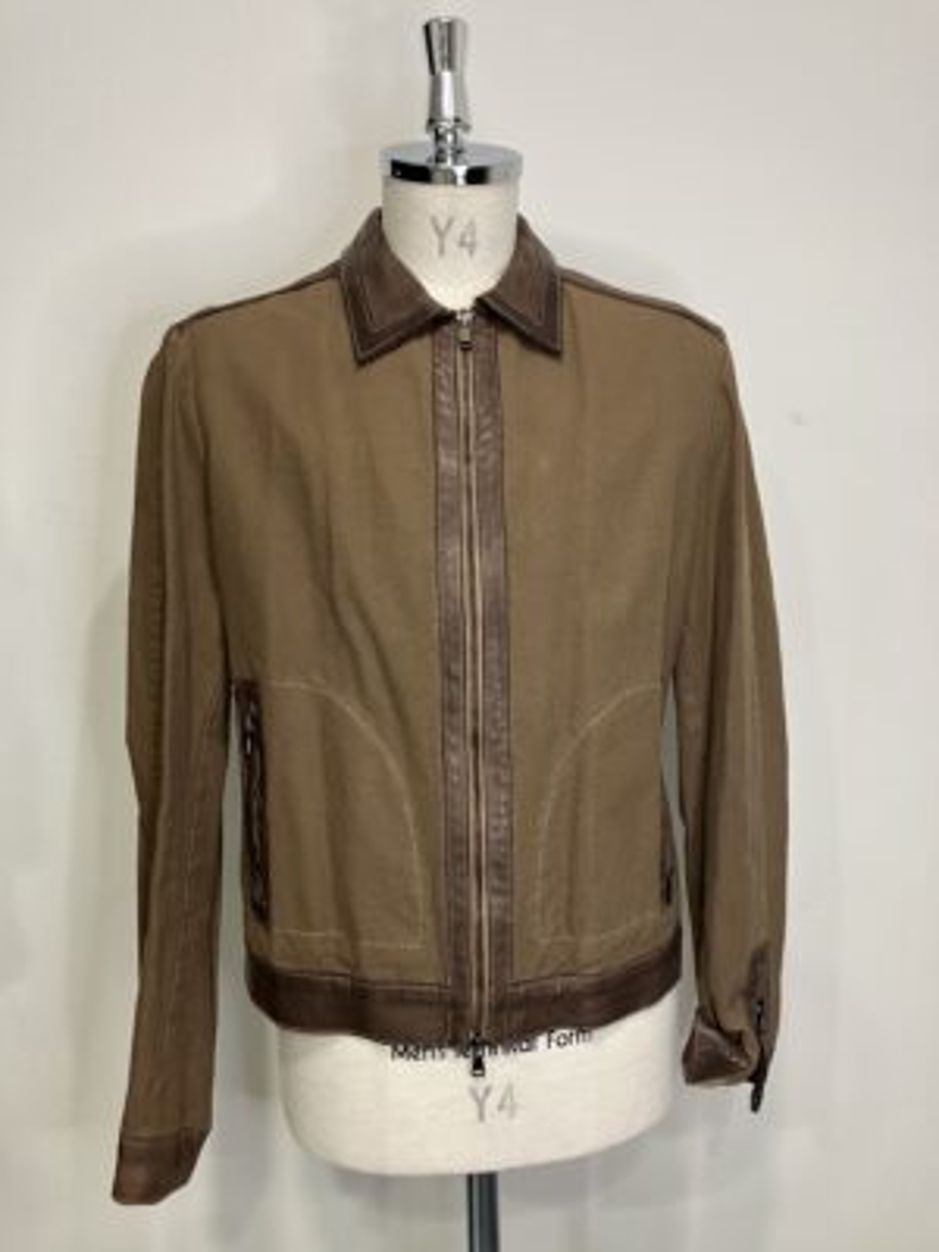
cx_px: 470
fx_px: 1013
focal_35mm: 28
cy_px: 626
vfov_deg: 63.4
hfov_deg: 49.7
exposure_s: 1/50
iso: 100
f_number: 1.8
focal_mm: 3.99
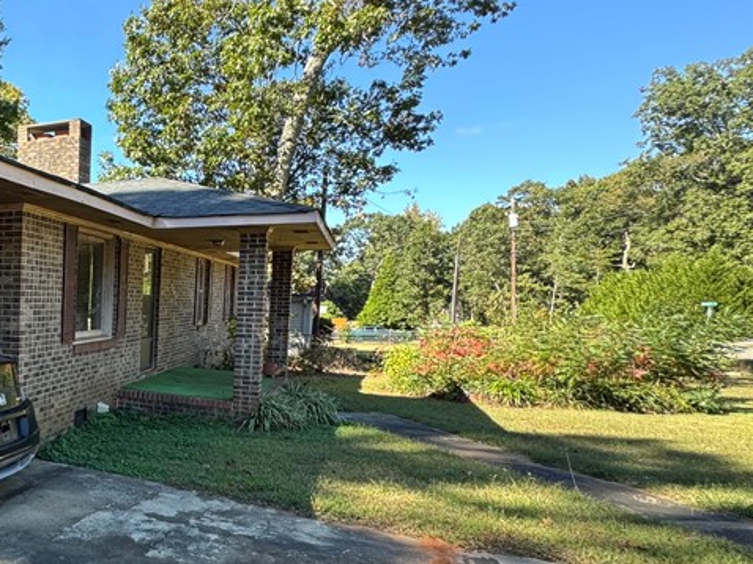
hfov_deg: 46.5
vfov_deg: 46.4
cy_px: 343
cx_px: -50
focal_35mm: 30
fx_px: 652
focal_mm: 2.22
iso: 50
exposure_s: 1/99
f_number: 2.2
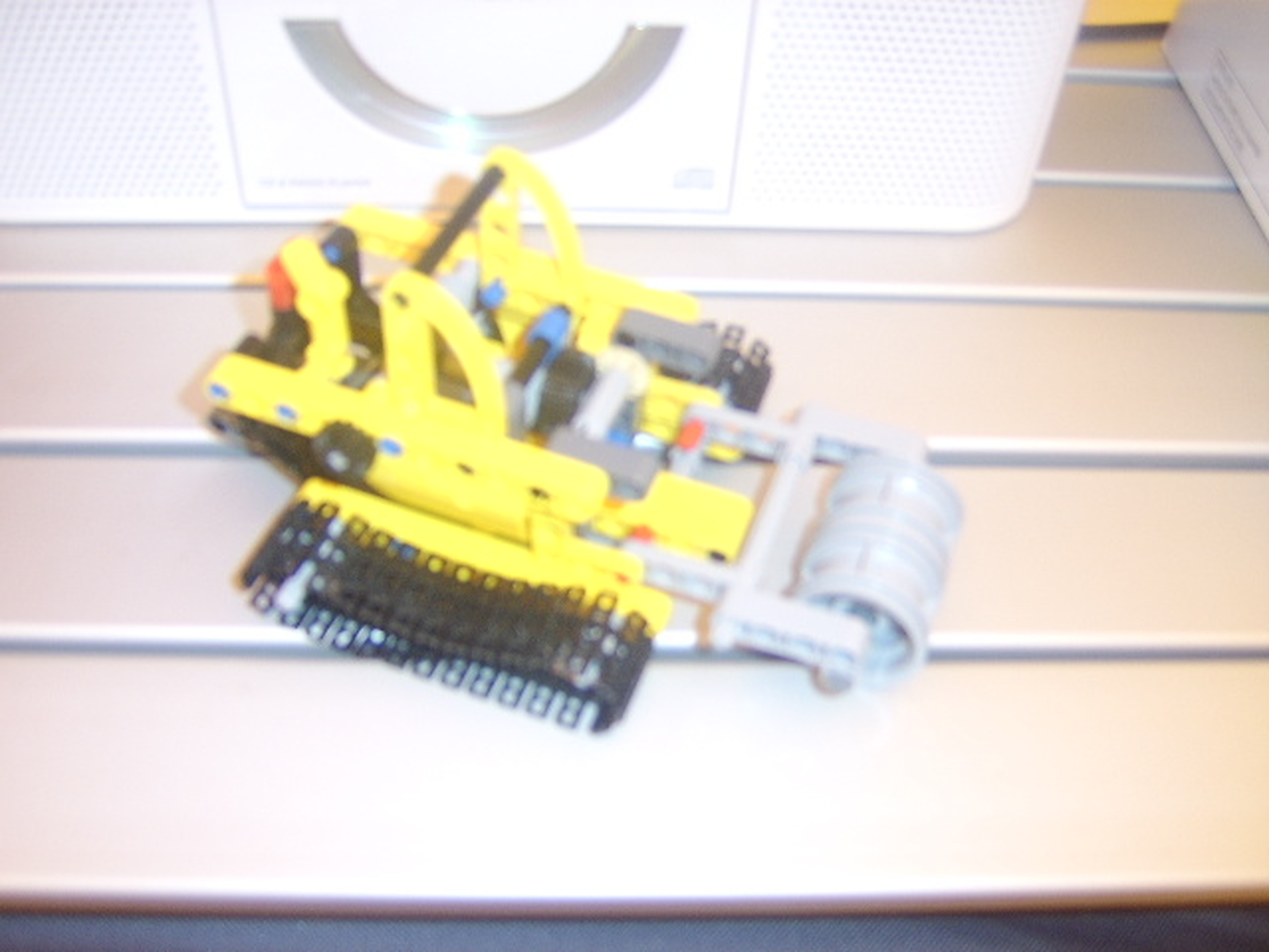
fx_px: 1136
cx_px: 634
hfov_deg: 58.4
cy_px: 476
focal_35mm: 31
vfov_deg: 45.4
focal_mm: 8.13
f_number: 2.7
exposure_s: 1/30
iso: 200
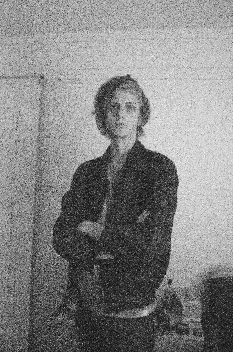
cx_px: 116
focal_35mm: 30
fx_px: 293
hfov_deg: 43.4
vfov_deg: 62.0
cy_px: 176
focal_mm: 20
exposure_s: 1/60
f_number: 3.8
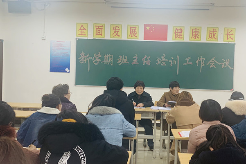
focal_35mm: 36
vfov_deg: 36.9
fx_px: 246
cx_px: 149
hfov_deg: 52.7
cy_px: 77
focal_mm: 4.25
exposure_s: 1/50
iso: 80
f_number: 1.8
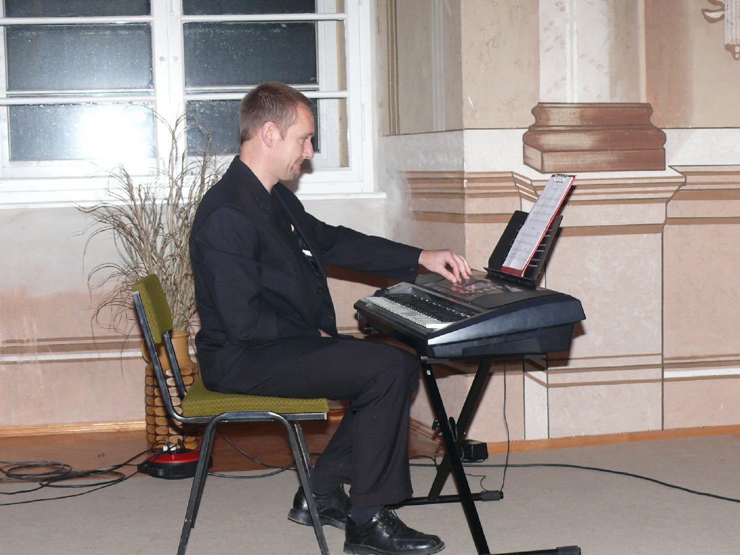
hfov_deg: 26.3
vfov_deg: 19.9
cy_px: 278
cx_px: 370
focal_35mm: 74
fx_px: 1582
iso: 100
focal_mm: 11.3
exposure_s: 1/30
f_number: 3.2
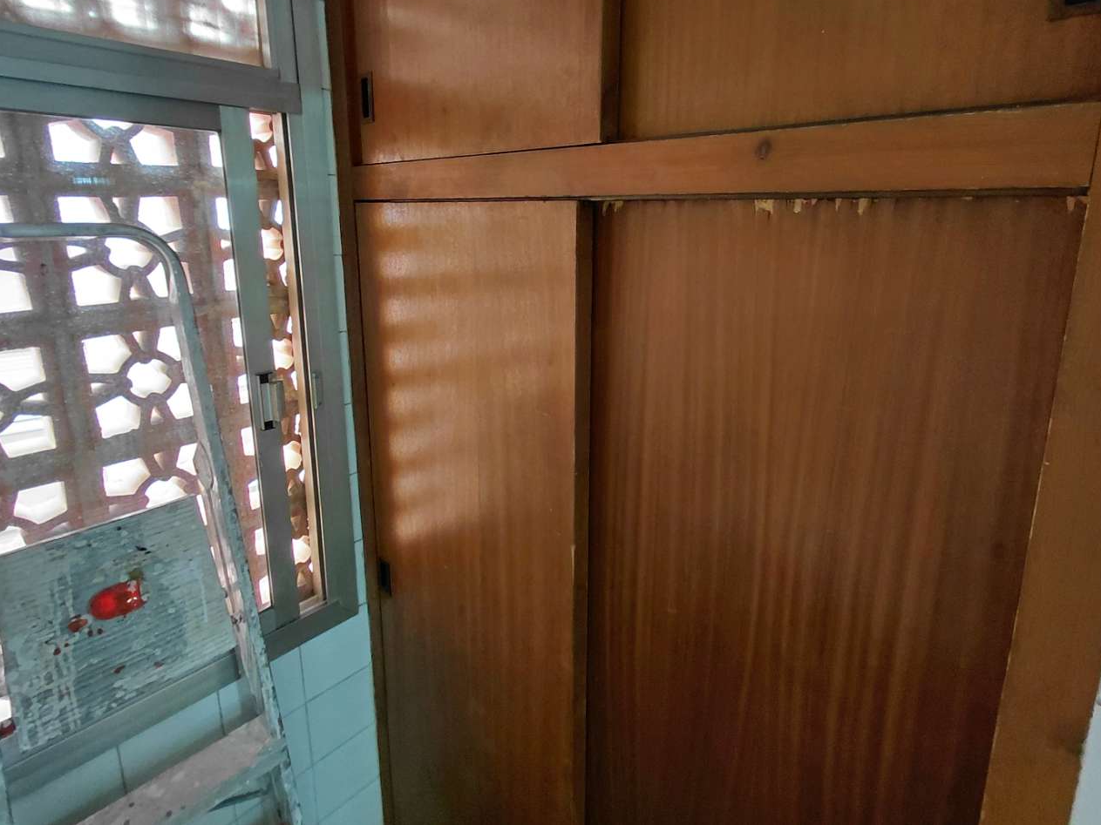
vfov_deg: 68.1
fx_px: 604
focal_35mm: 19
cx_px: 568
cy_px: 337
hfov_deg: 84.6
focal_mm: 1.64
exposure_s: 1/33.3
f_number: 2.2
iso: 320
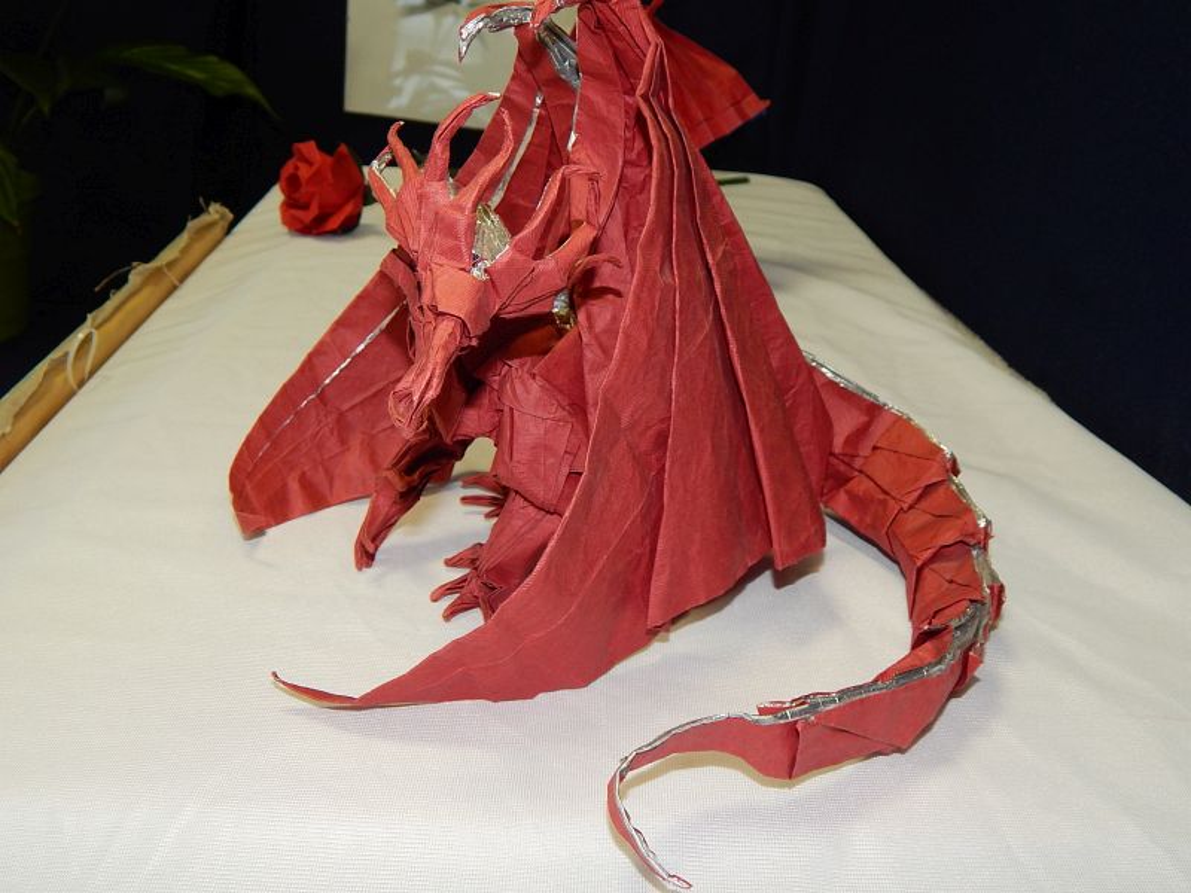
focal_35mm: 38
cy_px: 446
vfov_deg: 37.7
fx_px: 1307
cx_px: 596
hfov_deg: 49.0
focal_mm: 6.8
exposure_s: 1/30
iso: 200
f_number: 3.4
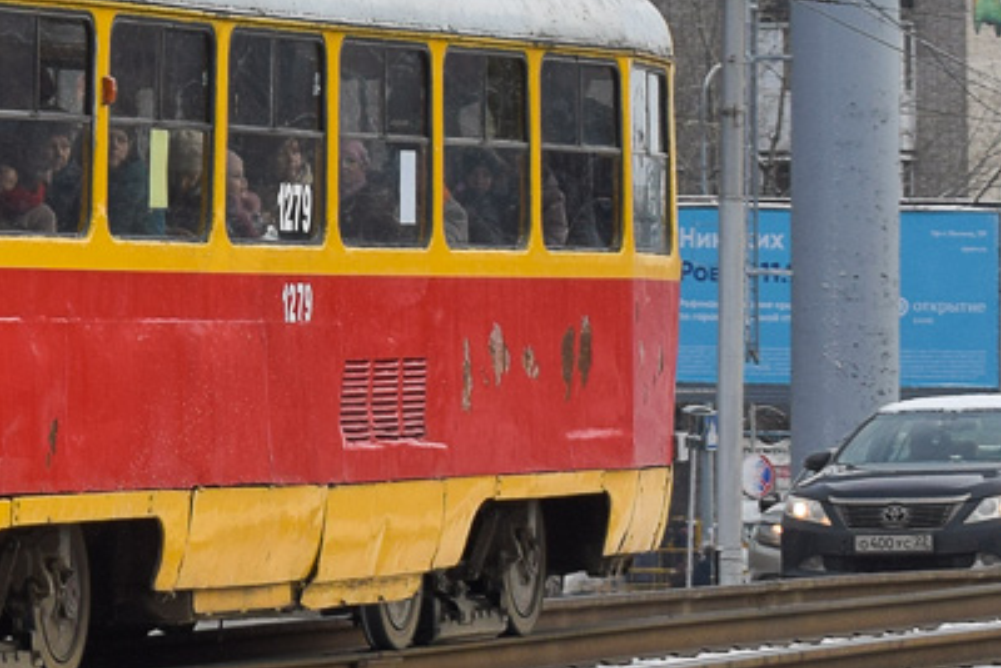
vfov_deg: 5.5
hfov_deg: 8.2
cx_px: -303
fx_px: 6884
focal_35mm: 248
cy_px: -5
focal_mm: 55
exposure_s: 1/250
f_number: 8
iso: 200
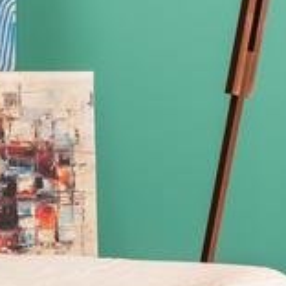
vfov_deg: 6.4
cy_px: 72
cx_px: -130
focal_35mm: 275
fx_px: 2571
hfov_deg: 6.3
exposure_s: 1/160
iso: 160
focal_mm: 70
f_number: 7.1
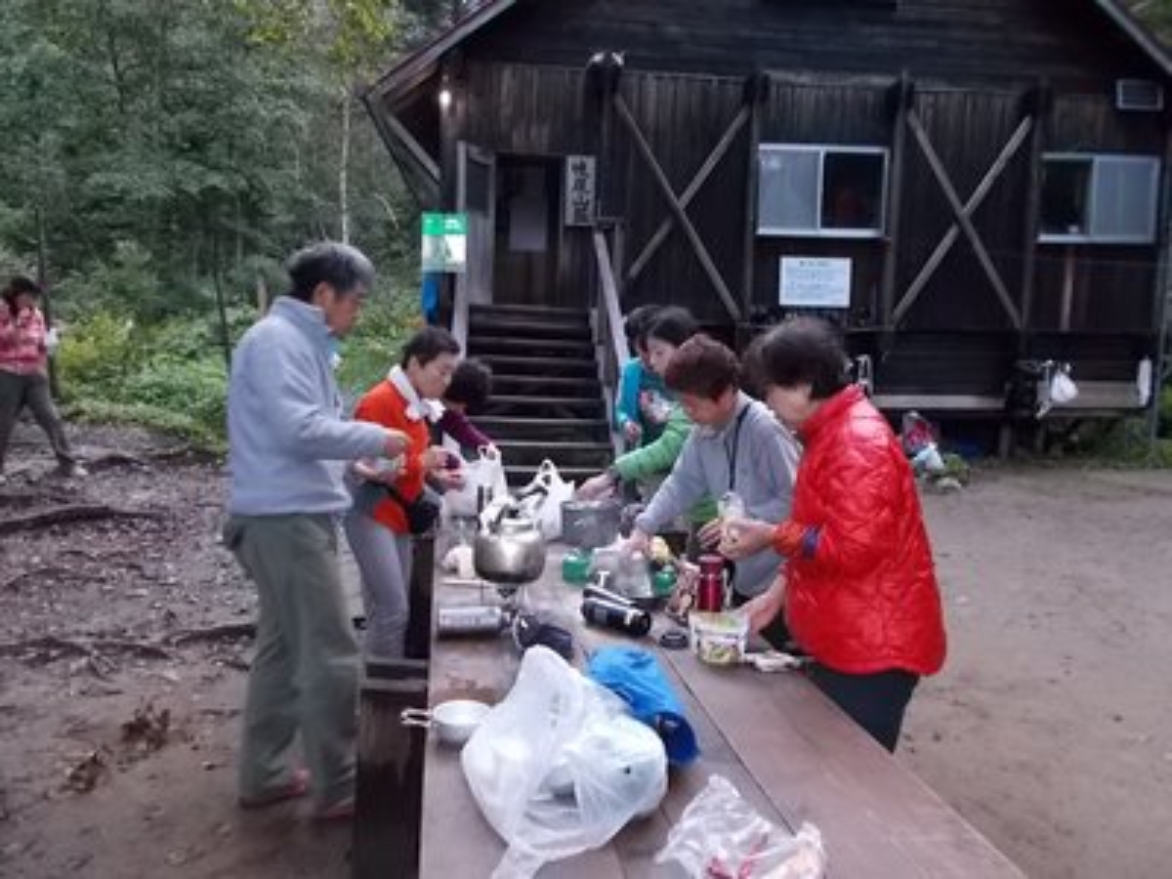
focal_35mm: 26
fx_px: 880
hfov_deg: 67.3
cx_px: 586
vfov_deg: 53.1
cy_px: 440
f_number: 3.2
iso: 320
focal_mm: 4.6
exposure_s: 1/30
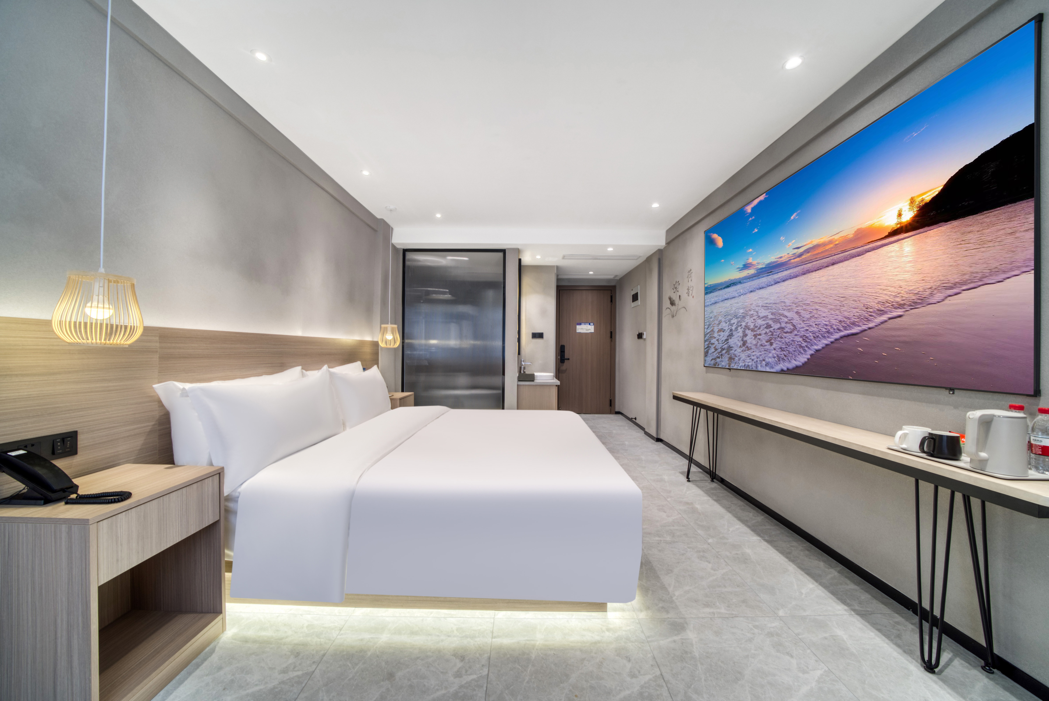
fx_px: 350
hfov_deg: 112.6
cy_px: 350
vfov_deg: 90.1
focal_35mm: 12
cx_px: 524
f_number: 9
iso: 400
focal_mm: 12
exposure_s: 1/250
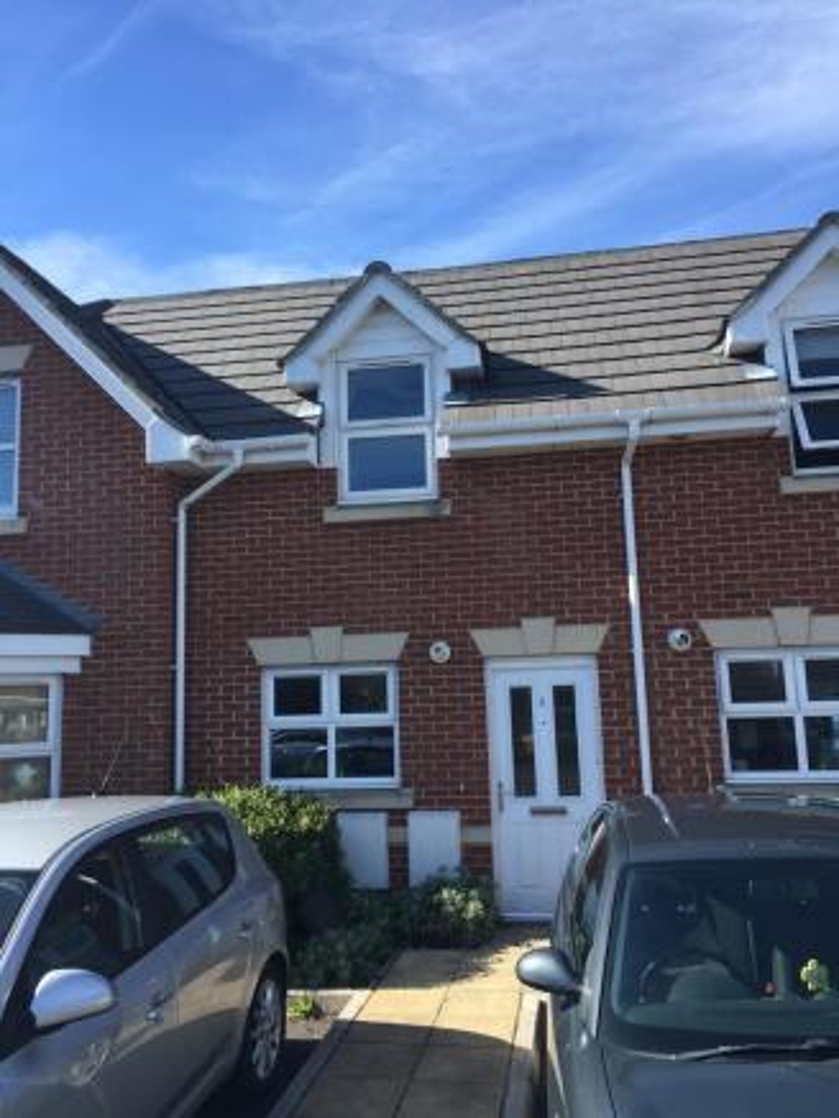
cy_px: 559
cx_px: 420
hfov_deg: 48.2
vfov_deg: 61.6
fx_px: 937
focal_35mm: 29
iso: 32
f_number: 2.2
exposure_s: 1/860
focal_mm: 4.15
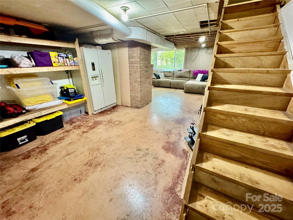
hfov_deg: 102.1
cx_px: 146
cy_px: 110
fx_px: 119
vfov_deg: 85.7
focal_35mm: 14
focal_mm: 2.22
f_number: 2.2
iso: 800
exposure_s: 1/60
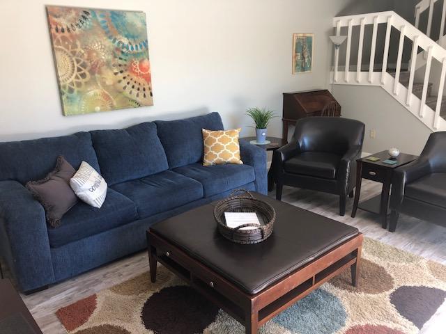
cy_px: 167
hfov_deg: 63.4
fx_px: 361
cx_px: 223
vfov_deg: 49.7
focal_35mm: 28
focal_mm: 4
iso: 50
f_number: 1.8
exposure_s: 1/120
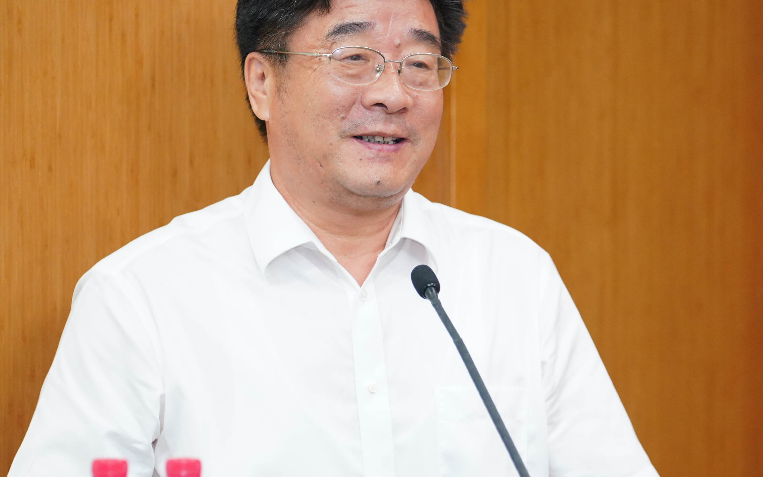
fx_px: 6093
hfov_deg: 7.2
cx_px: 477
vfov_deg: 4.5
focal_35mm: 293
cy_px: 306
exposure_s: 1/100
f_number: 2.8
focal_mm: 148
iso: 2500
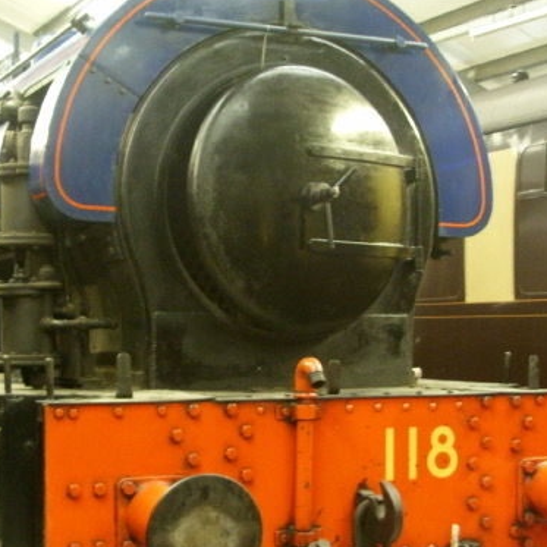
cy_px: 289
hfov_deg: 24.0
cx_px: 227
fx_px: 1287
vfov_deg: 24.0
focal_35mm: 72
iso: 300
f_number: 2.8
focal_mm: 6.3
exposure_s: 1/3
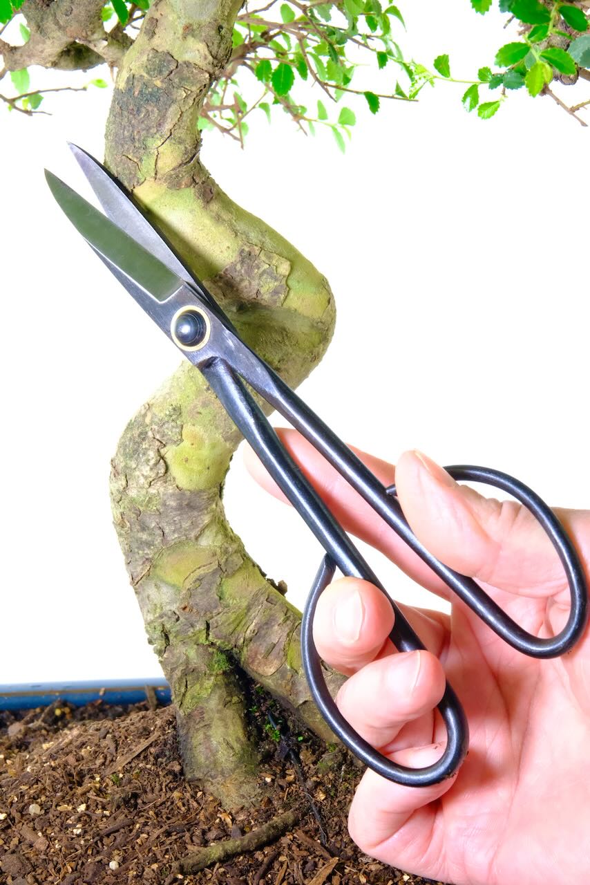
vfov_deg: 11.2
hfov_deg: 7.5
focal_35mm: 183
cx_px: 295
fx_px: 4496
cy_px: 442
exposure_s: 1/8
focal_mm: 121.8
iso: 3200
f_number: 18
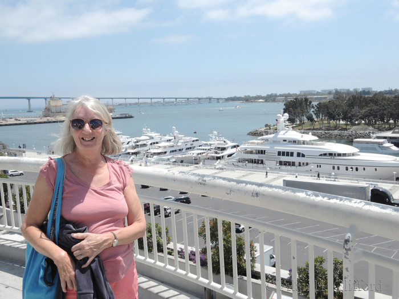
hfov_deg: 52.6
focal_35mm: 35
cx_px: 200
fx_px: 403
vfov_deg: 40.7
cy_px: 150
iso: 100
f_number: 6.3
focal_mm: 7.5
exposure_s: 1/320
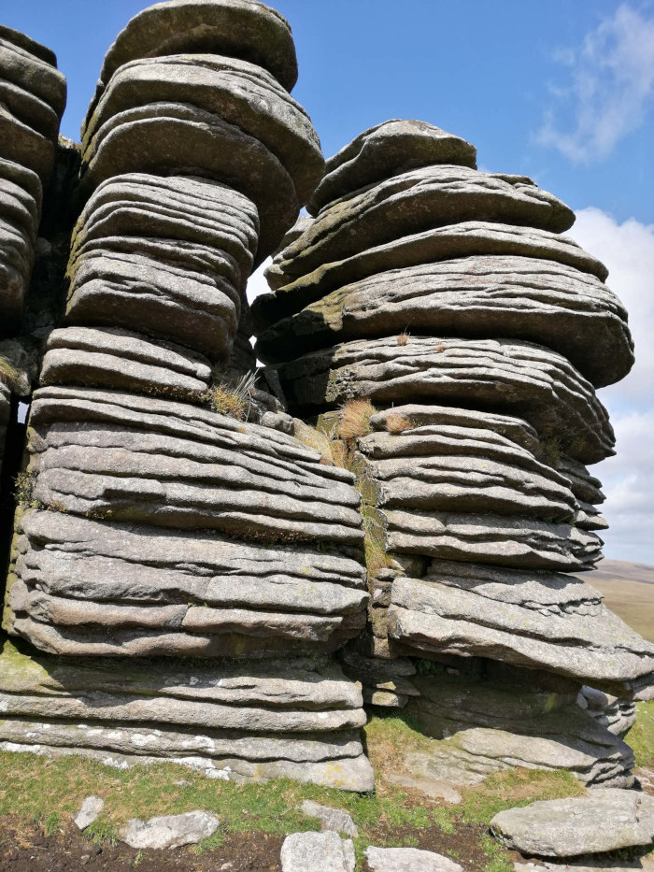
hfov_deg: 51.4
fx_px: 680
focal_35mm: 27
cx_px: 327
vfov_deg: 65.3
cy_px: 436
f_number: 1.8
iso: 50
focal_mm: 3.95
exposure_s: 1/1431
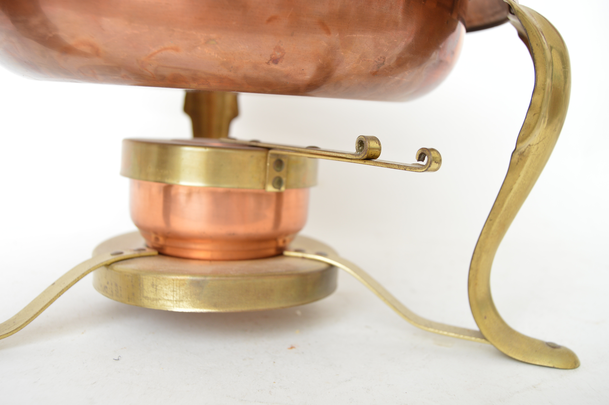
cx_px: 304
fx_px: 608
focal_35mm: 36
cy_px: 202
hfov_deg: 53.2
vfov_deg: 36.8
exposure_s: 1/160
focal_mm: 24
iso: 200
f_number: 5
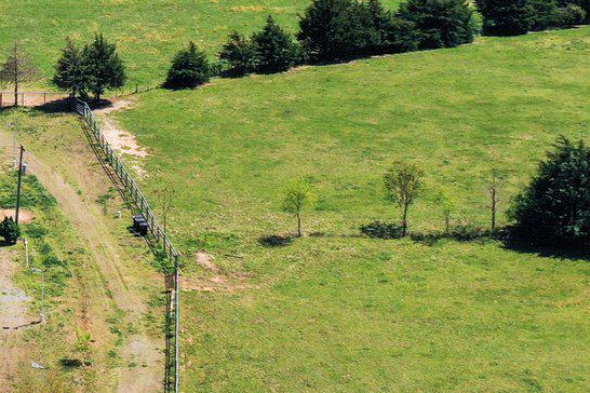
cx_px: -189
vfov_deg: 12.8
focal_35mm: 105
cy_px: -31
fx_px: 1721
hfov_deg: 18.1
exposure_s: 1/100
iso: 100
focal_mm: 10.26
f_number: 4
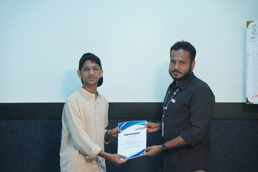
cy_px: 87
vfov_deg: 15.9
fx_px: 616
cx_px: 128
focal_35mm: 86
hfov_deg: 23.6
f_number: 3.5
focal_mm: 85
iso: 2000
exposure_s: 1/160
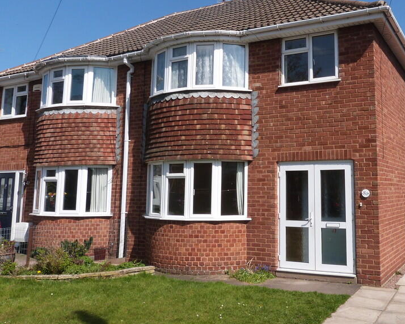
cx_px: 272
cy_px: 129
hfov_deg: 50.5
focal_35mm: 35
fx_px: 419
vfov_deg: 42.0
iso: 100
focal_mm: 4.5
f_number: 5.6
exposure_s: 1/500
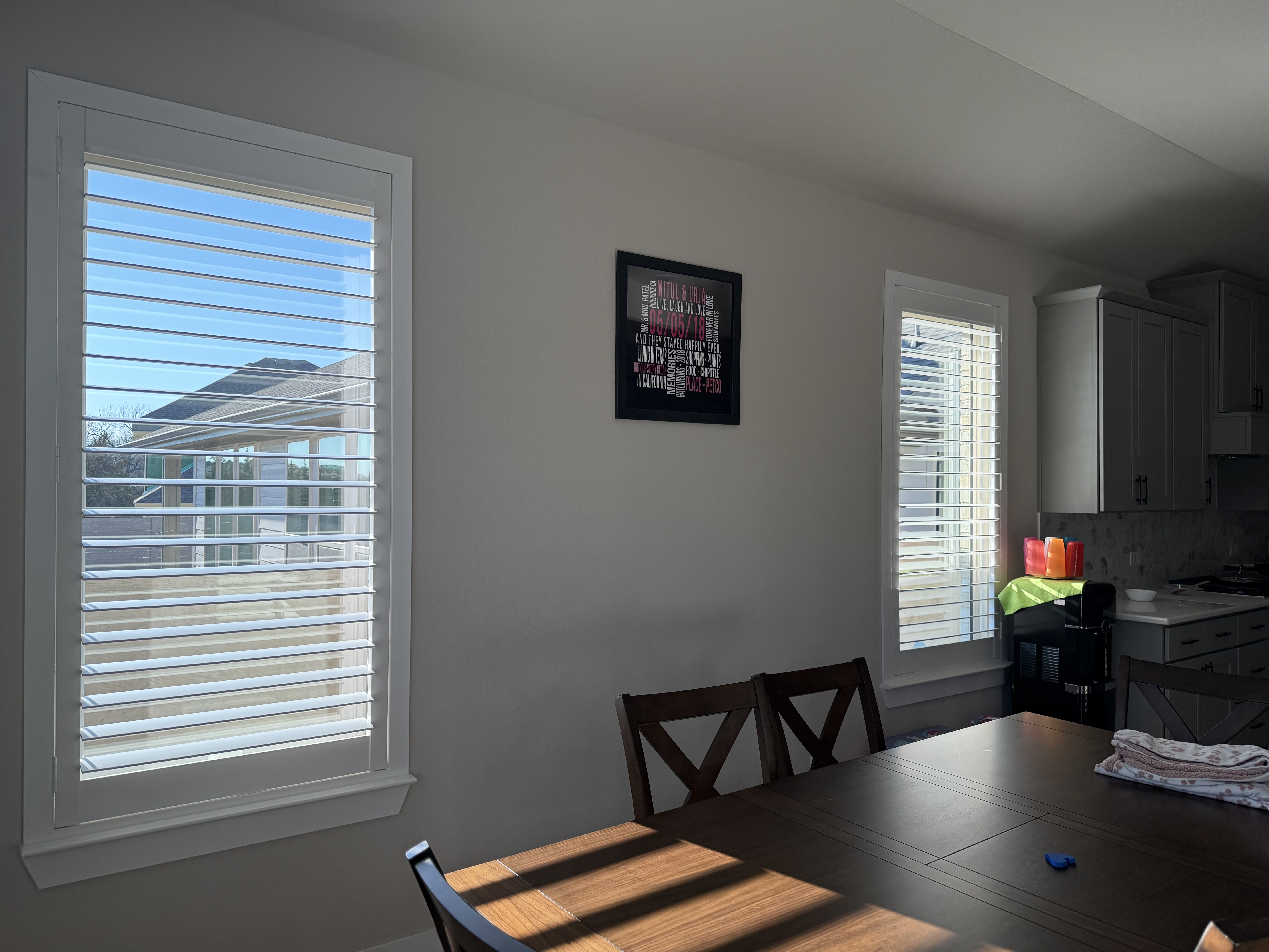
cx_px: 634
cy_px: 476
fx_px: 880
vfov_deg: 56.8
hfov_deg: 71.6
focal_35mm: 24
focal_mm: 6.76
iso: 100
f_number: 1.78
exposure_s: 1/898
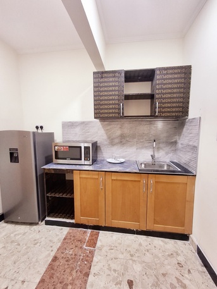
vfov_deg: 94.5
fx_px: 134
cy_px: 144
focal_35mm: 16
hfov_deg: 78.1
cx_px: 108
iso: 125
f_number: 2.2
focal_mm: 1.64
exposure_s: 1/40
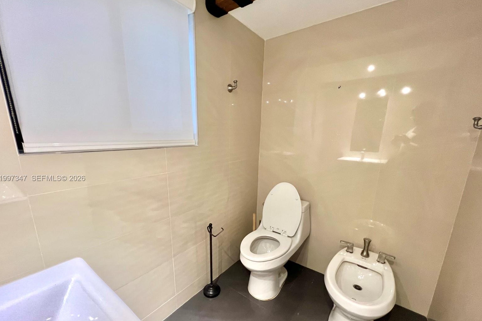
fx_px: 187
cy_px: 179
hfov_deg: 104.2
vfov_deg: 80.9
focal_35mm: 14
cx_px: 237
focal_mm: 1.57
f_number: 1.8
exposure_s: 1/60
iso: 250
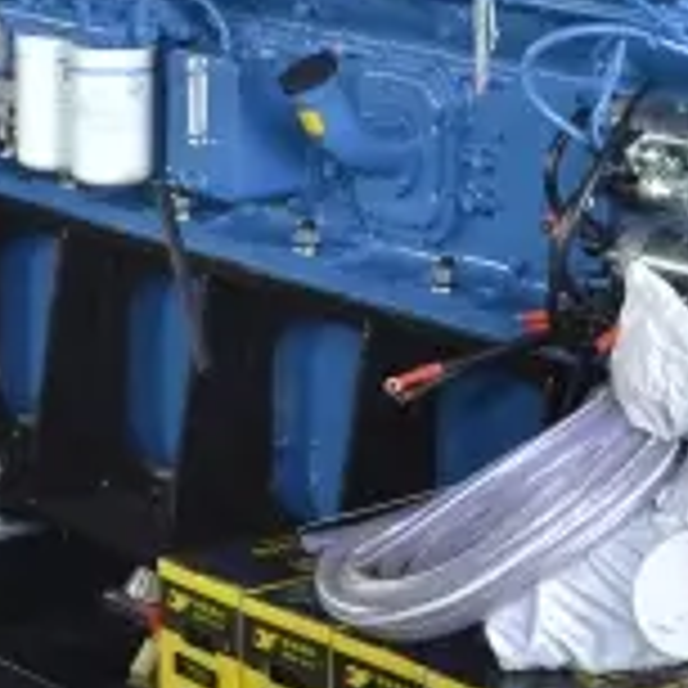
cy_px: -63
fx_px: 3283
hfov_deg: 11.9
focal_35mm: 146
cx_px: 594
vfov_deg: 11.8
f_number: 3.8
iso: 640
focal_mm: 22
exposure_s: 1/30
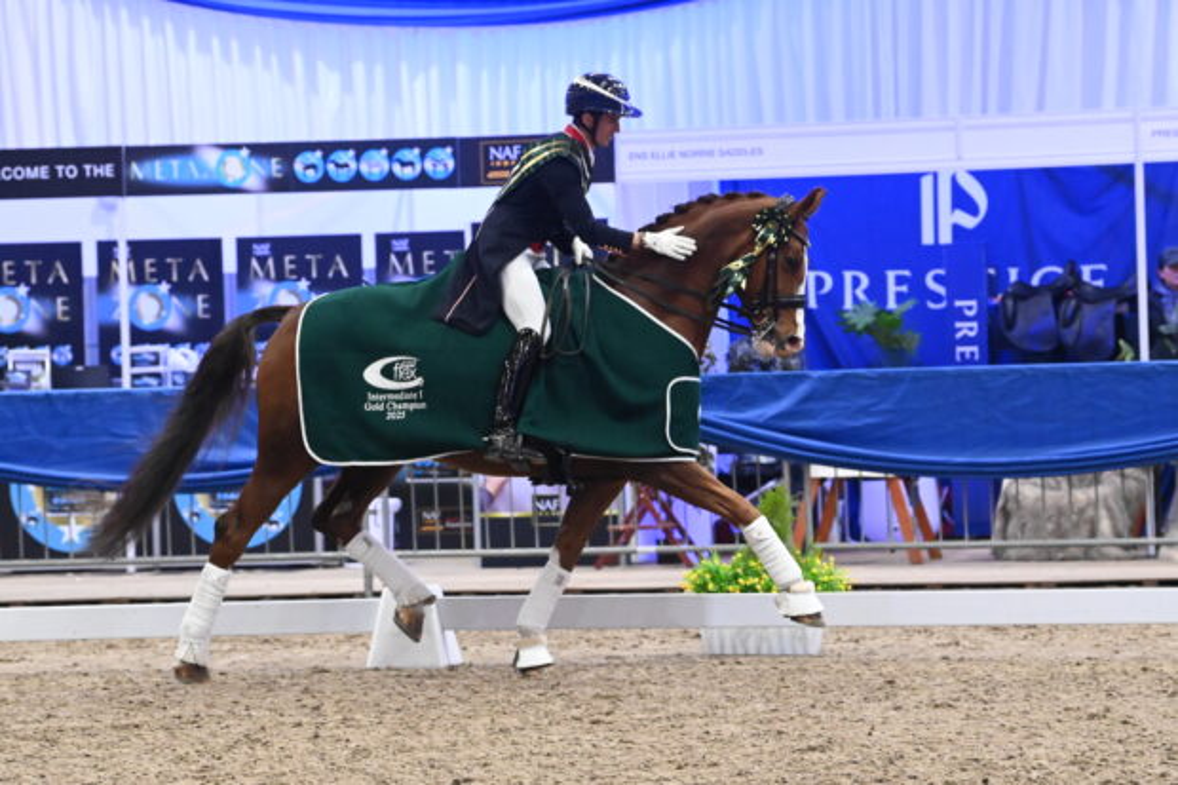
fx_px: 5299
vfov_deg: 8.5
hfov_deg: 12.7
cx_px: 589
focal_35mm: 162
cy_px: 392
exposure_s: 1/640
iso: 16000
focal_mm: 135
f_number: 5
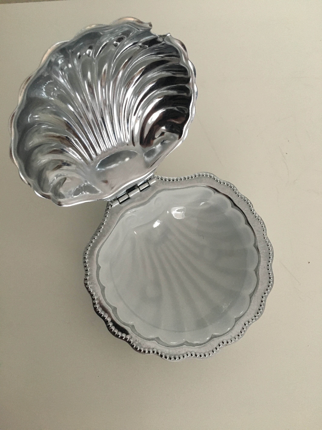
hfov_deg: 48.2
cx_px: 161
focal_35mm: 29
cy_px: 215
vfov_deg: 61.7
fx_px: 360
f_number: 2.2
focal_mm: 4.15
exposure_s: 1/25
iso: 200
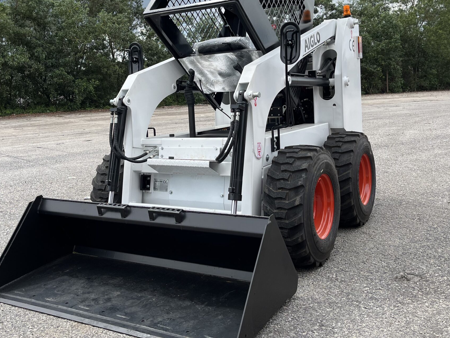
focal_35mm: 39
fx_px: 507
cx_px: 208
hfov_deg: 47.8
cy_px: 116
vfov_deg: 36.5
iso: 50
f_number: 1.6
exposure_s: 1/2358
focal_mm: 5.1
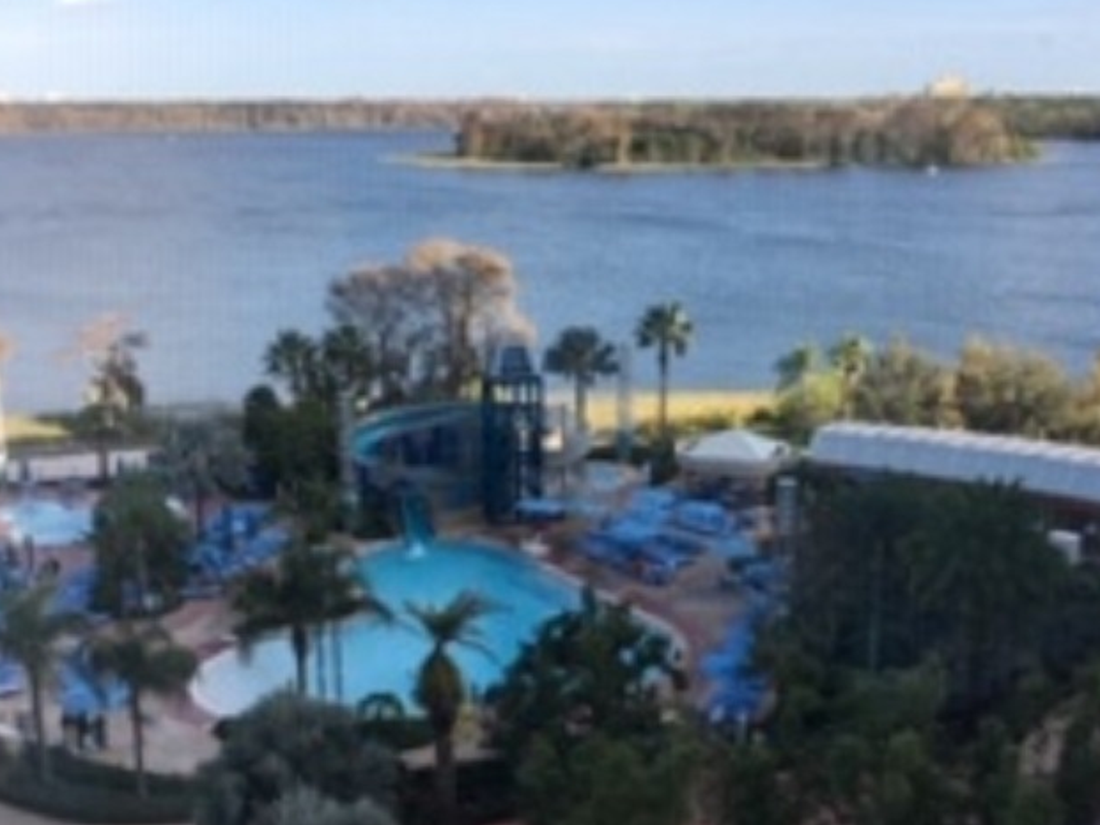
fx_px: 1335
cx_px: 551
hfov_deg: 44.8
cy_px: 560
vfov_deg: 34.0
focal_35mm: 42
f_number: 2.2
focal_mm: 4.15
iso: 25
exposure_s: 1/519
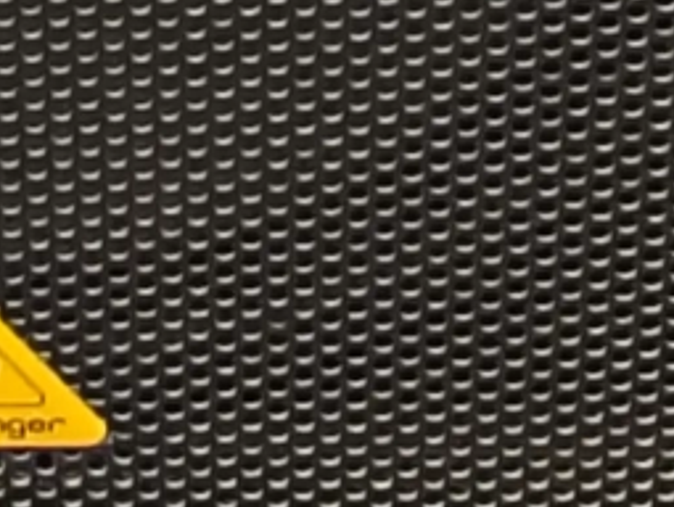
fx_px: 5499
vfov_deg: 5.2
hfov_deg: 7.0
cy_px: -560
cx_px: 50
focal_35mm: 282
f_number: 1.75
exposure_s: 1/20
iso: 5697
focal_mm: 5.25
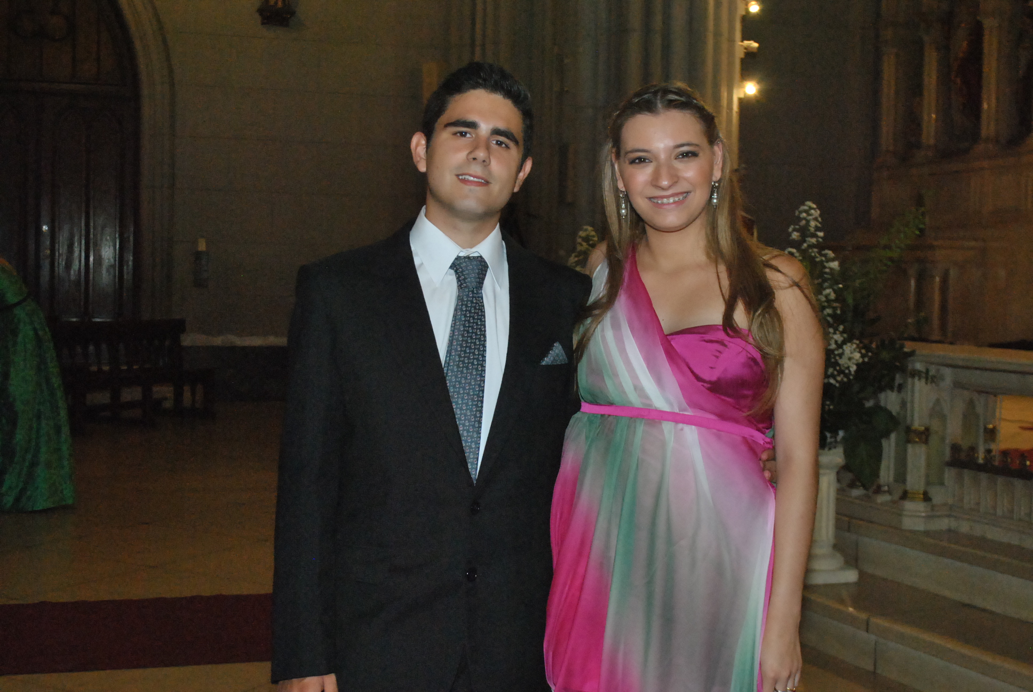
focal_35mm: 48
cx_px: 516
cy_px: 346
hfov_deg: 41.1
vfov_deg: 28.2
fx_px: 1379
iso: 1600
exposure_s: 1/80
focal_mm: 32
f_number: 5.6
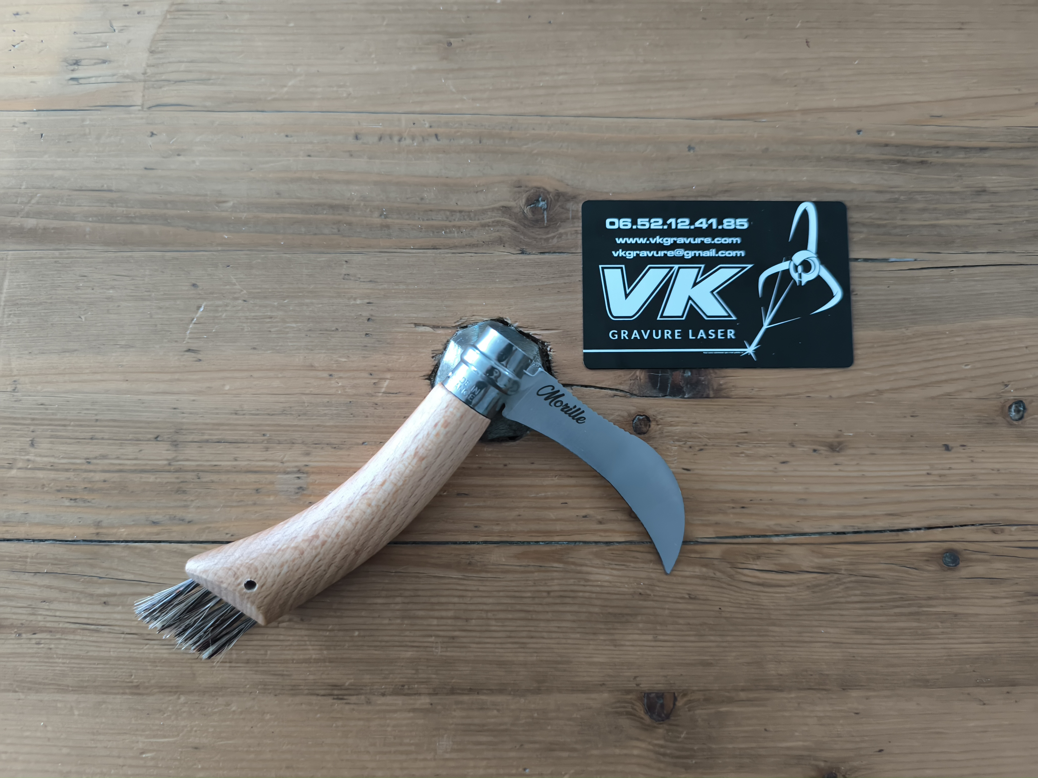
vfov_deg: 58.9
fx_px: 690
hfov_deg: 73.9
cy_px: 389
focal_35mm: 23
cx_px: 519
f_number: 1.65
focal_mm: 6.14
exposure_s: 1/16.7
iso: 10000
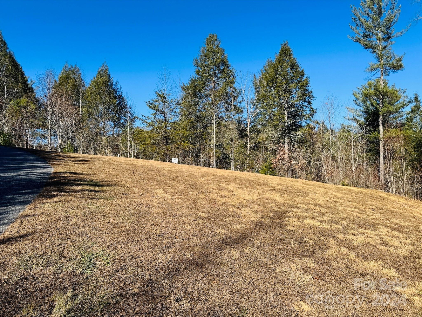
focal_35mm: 24
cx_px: 211
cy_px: 158
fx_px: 293
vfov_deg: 56.8
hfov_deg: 71.6
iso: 80
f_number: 1.78
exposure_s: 1/3597
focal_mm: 6.76
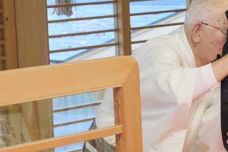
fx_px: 1254
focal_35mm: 198
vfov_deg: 6.9
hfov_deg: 10.1
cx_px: 313
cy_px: 116
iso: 3200
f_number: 3.6
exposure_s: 1/40
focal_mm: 40.1
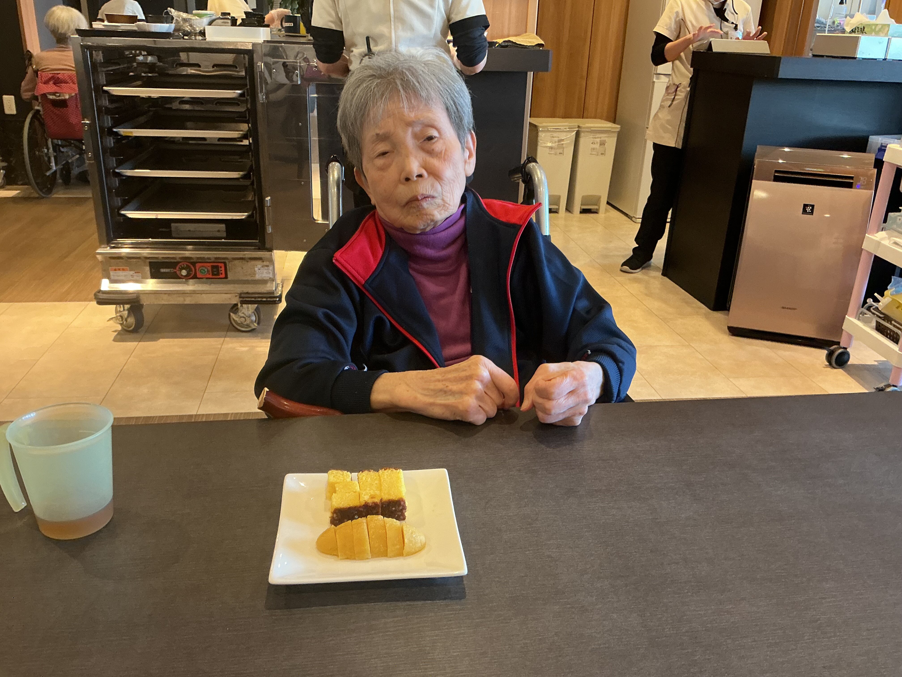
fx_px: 756
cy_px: 338
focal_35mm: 29
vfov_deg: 48.2
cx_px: 451
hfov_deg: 61.7
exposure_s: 1/60
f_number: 1.8
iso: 160
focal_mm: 3
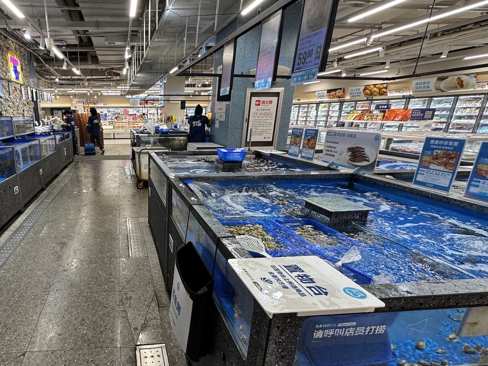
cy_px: 204
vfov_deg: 65.8
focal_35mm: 20
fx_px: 282
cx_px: 140
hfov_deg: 77.4
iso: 125
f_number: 2.2
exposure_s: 1/100
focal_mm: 2.22
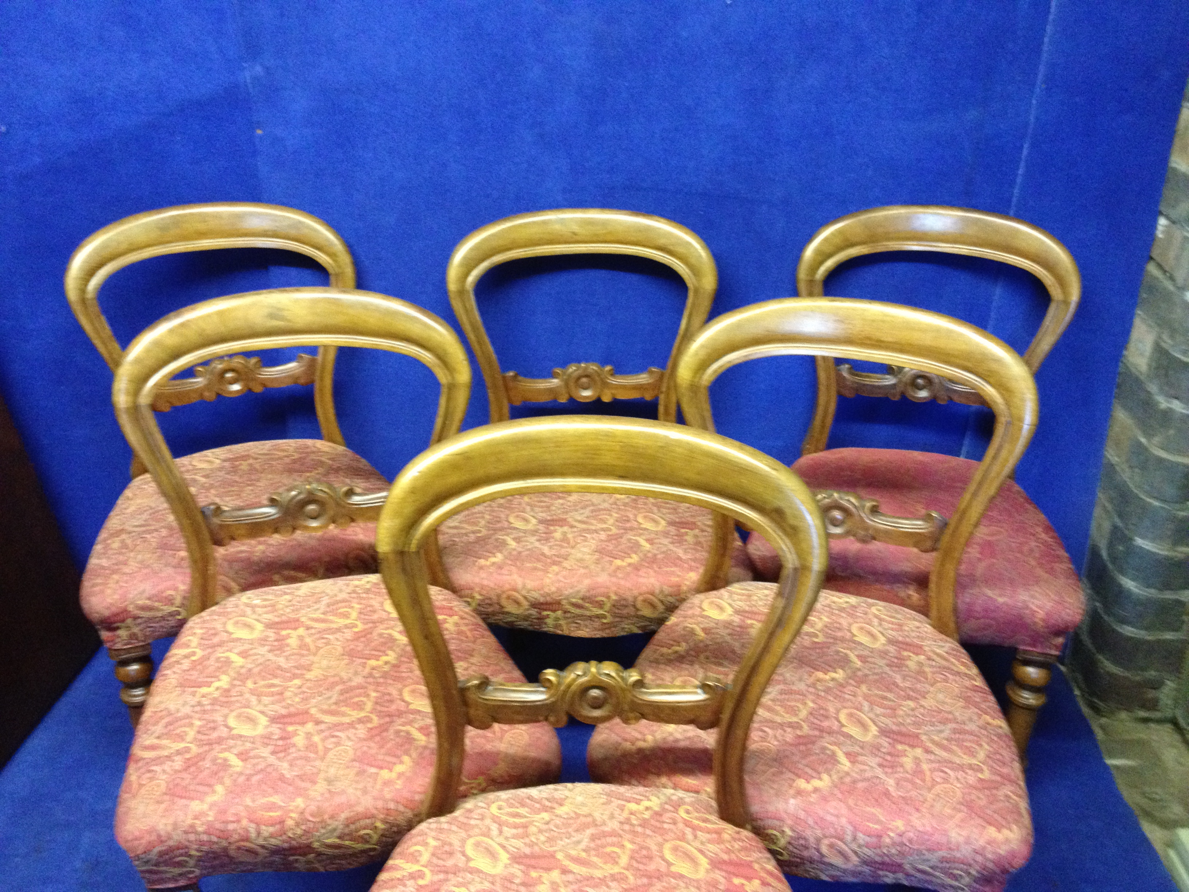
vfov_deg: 40.7
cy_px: 446
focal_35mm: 35
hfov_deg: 52.6
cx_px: 594
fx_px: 1202
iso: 400
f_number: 2.4
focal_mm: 4.28
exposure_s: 1/15
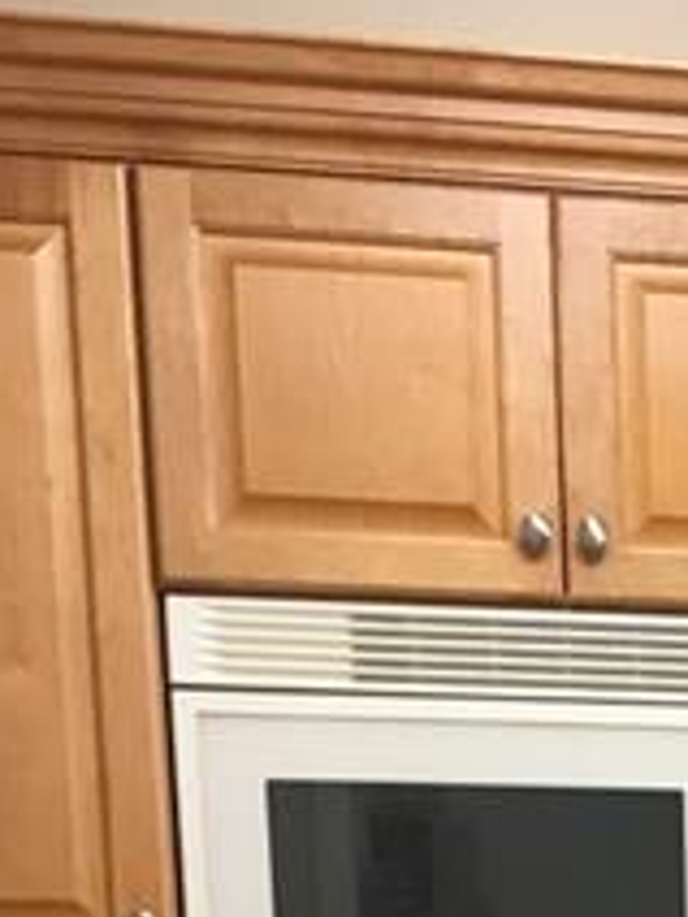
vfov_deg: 16.6
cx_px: 1125
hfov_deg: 13.1
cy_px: 1471
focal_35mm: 105
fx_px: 2783
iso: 80
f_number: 2.2
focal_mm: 4.15
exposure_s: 1/30
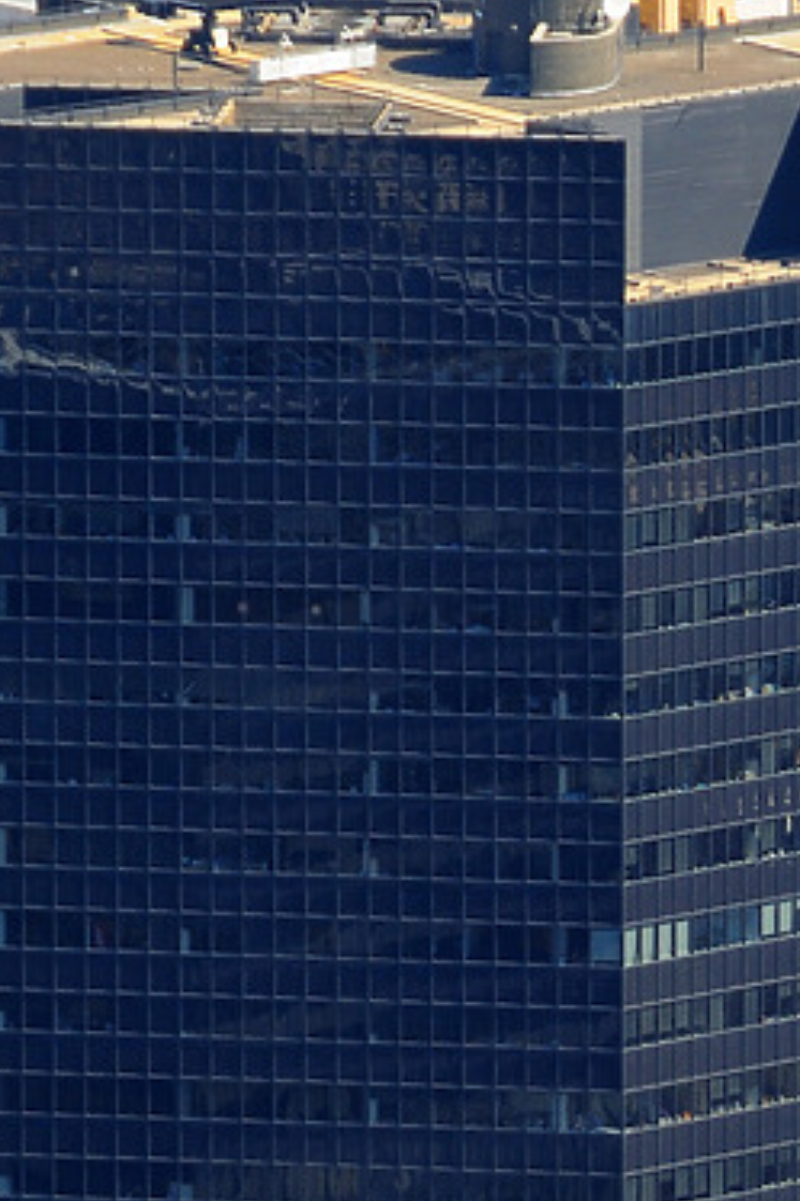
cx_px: 218
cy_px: 986
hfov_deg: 3.2
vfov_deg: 4.8
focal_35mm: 433
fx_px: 14446
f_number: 5.6
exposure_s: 1/400
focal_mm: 120
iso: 200
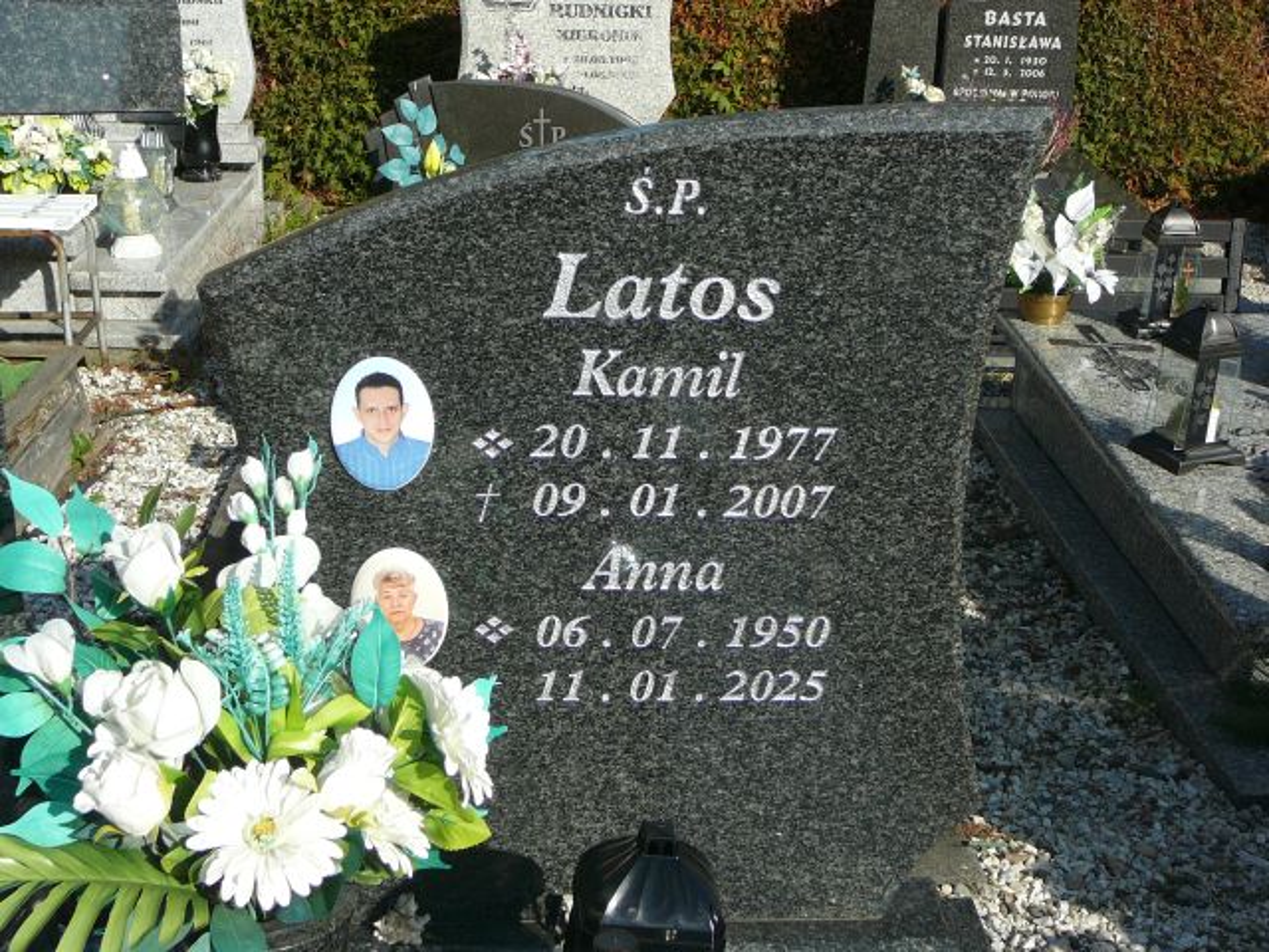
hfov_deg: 38.9
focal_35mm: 49
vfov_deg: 29.7
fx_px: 1796
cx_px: 634
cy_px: 476
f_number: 3.4
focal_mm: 7.3
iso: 80
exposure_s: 1/1000
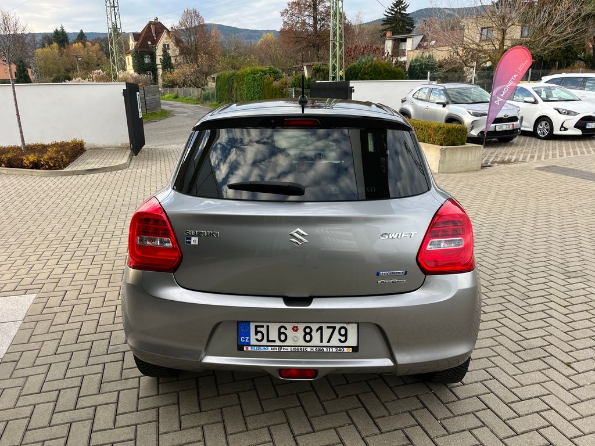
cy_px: 223
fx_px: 447
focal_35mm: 26
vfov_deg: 53.1
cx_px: 298
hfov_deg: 67.3
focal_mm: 5.1
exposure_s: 1/235
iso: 40
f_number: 1.6
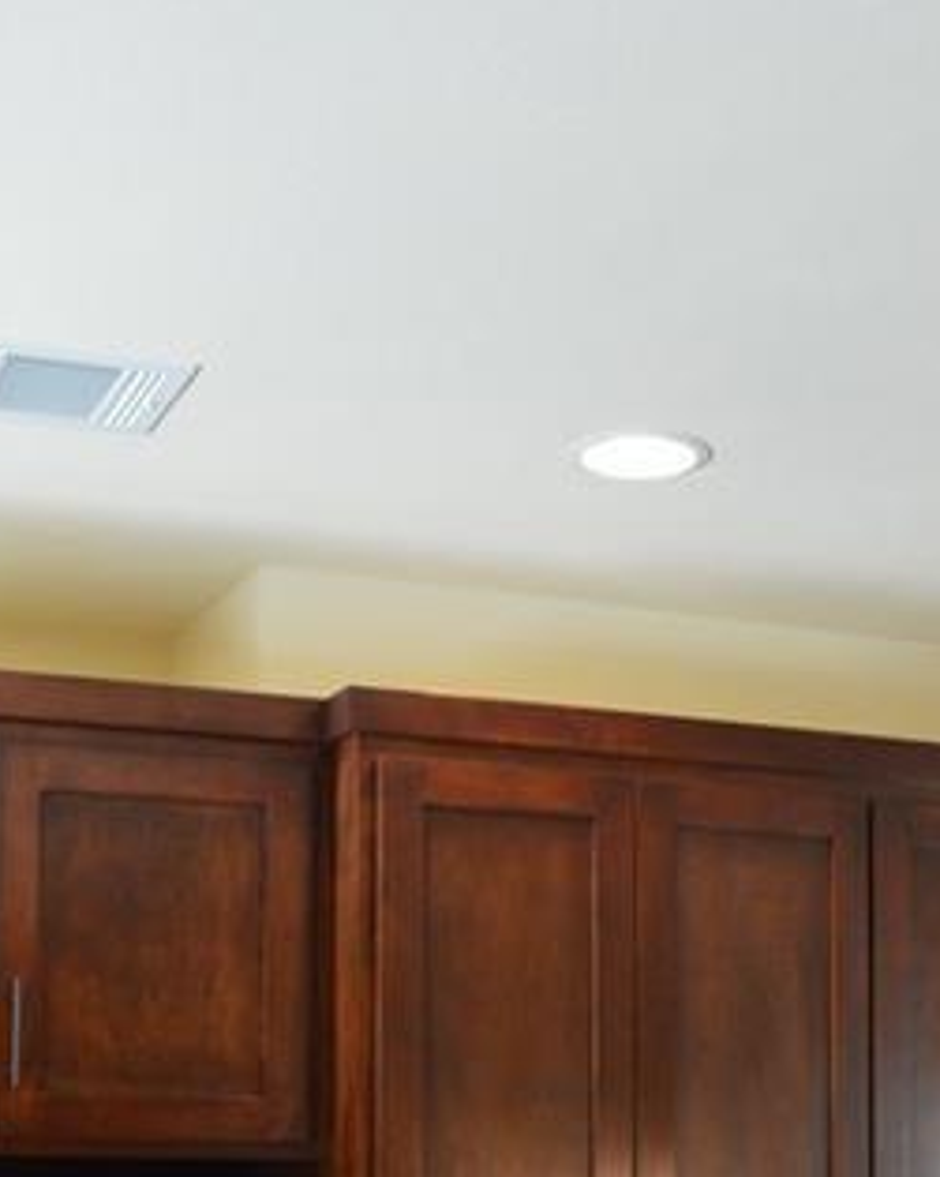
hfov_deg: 24.6
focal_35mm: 62
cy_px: 1181
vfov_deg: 28.6
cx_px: 434
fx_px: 2157
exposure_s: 1/60
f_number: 4.5
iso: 800
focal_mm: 18
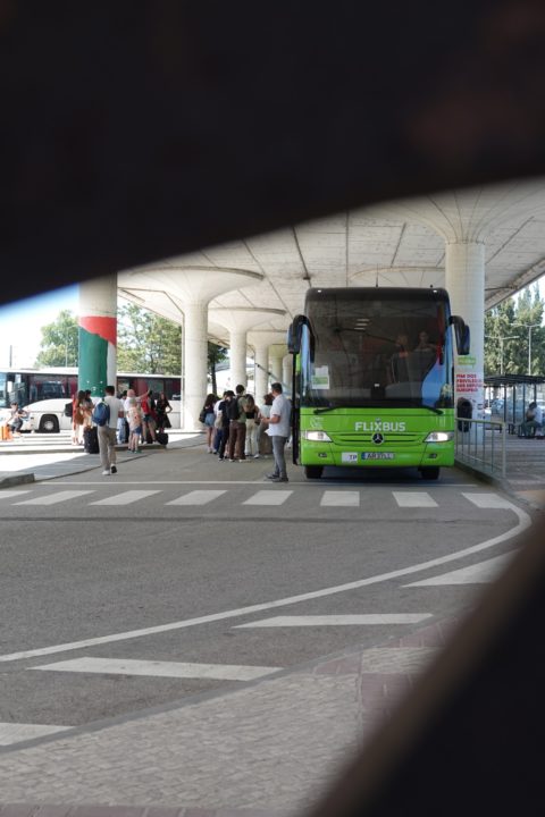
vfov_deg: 36.9
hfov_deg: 25.1
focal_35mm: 54
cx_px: 272
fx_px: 1226
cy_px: 408
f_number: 3.2
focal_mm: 19.68
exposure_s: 1/250
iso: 100
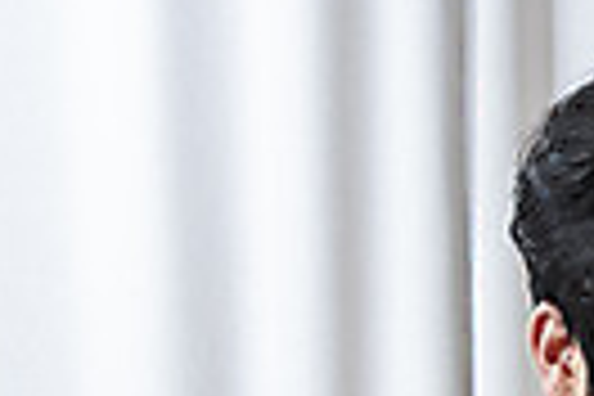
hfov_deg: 14.0
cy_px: 765
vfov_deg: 9.5
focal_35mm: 136
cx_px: 927
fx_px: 2244
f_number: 5
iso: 320
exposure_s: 1/125
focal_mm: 30
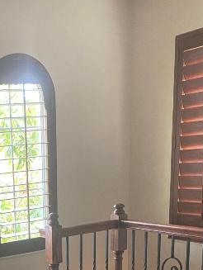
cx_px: -27
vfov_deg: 28.7
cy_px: 297
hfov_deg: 22.5
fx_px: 476
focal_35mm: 61
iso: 400
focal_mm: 4.25
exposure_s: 1/40
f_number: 1.8
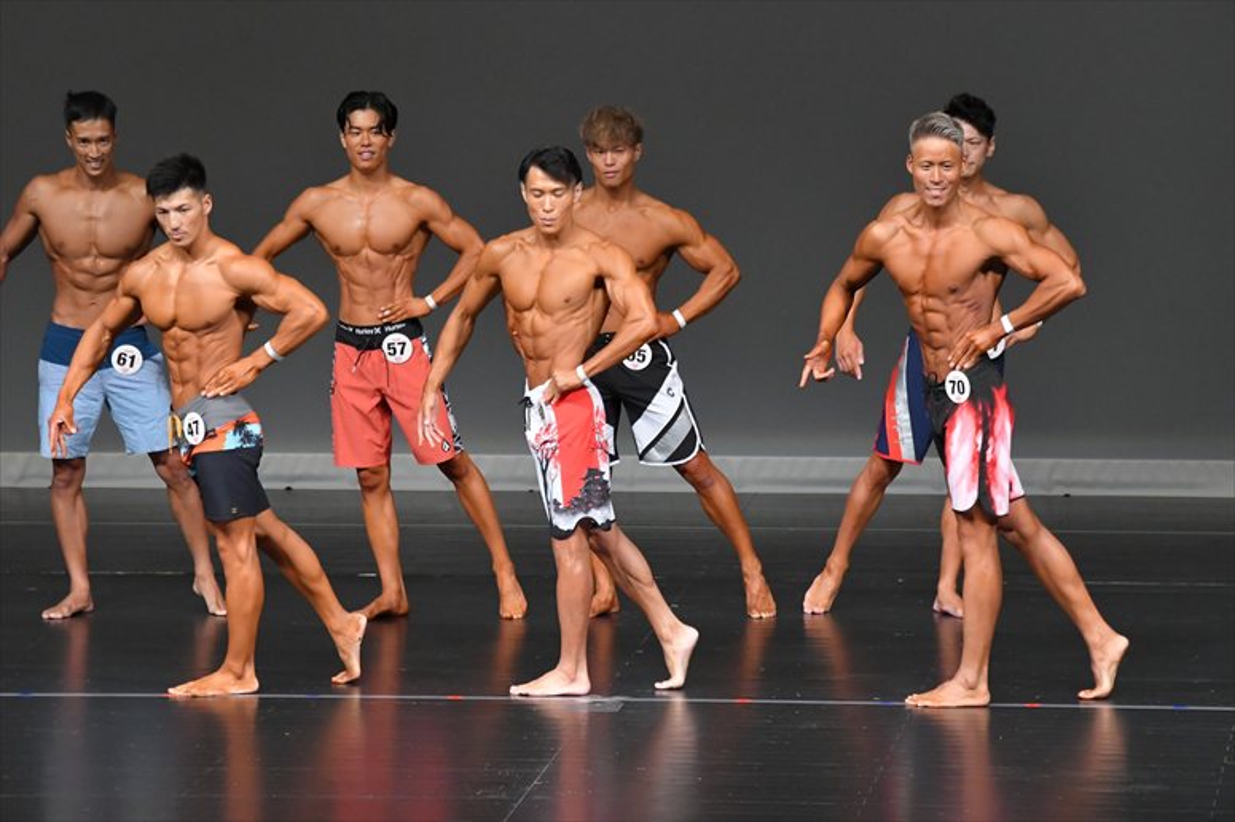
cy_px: 411
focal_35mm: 270
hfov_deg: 7.6
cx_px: 618
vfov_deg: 5.1
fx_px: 9258
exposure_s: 1/400
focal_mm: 180
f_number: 5.6
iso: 4000
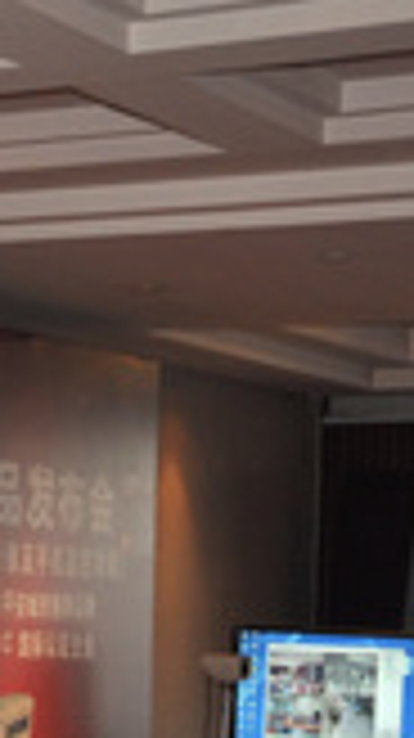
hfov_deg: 8.7
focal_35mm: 133
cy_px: 628
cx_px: -356
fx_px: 2609
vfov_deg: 15.9
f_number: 4
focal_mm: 31
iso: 400
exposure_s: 1/60
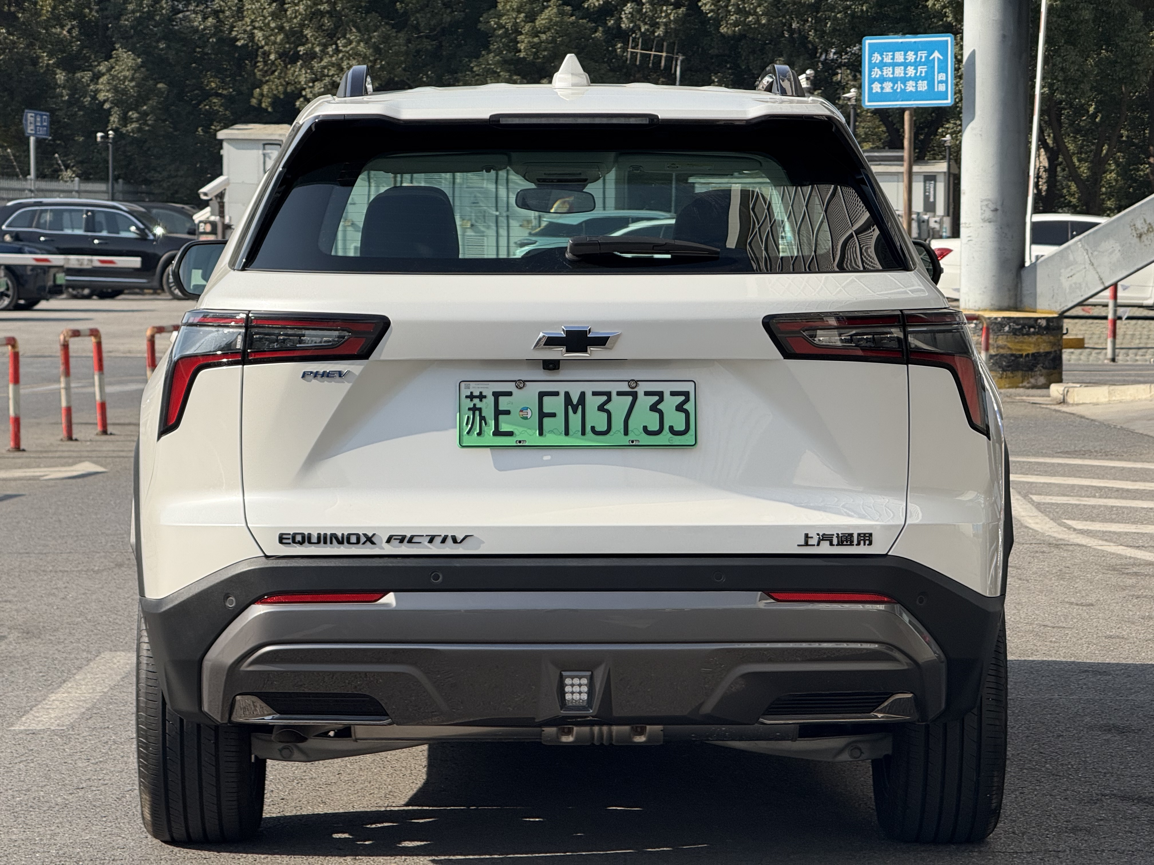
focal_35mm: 120
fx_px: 4000
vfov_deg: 12.3
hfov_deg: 16.4
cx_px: 577
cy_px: 432
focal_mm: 15.66
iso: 50
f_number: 2.8
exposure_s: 1/1064
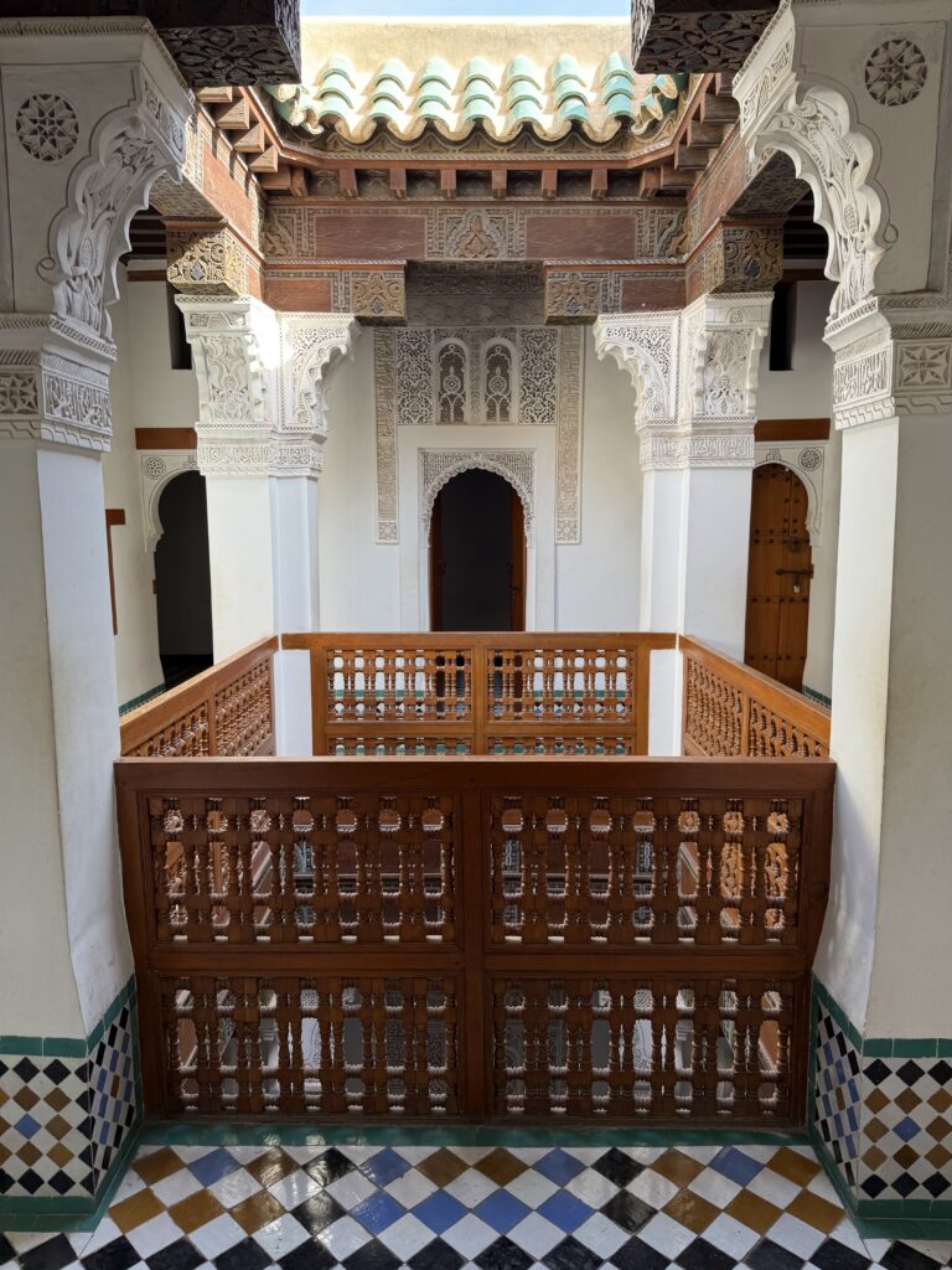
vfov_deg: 71.6
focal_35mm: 24
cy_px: 635
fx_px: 880
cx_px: 476
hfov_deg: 56.8
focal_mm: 6.76
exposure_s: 1/162
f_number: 1.78
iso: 64
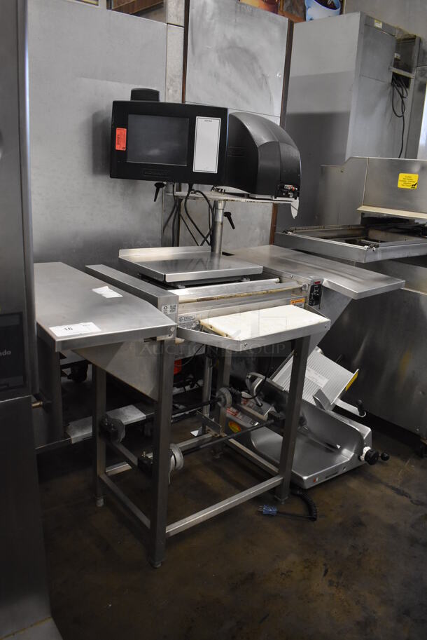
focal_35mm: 27
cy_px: 320
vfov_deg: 67.3
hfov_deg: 48.0
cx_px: 214
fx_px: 480
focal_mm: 18
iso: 2500
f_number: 3.5
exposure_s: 1/125
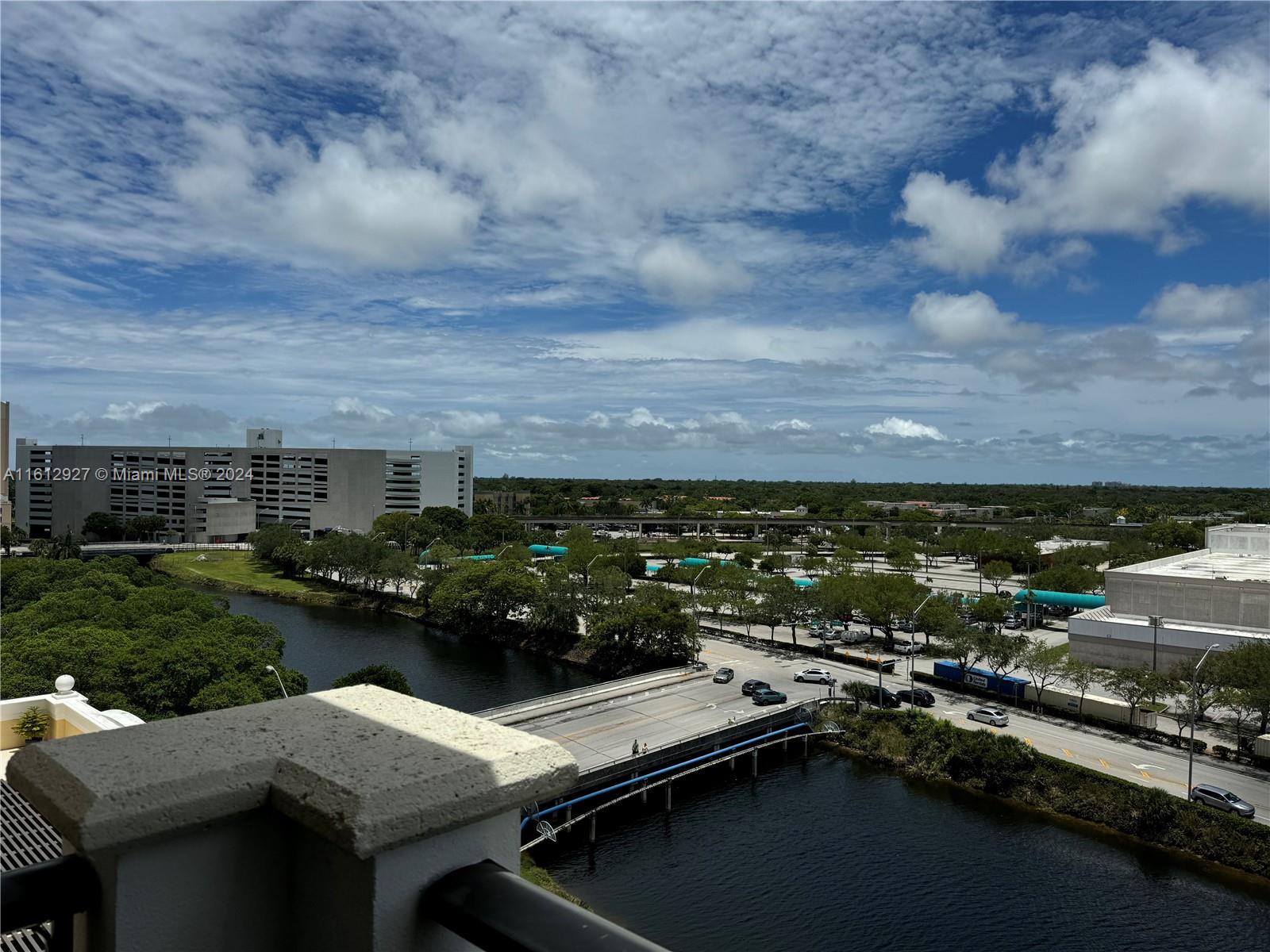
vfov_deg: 56.8
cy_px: 476
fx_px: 881
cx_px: 635
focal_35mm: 24
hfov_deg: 71.6
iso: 80
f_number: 1.78
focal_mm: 6.76
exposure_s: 1/12346
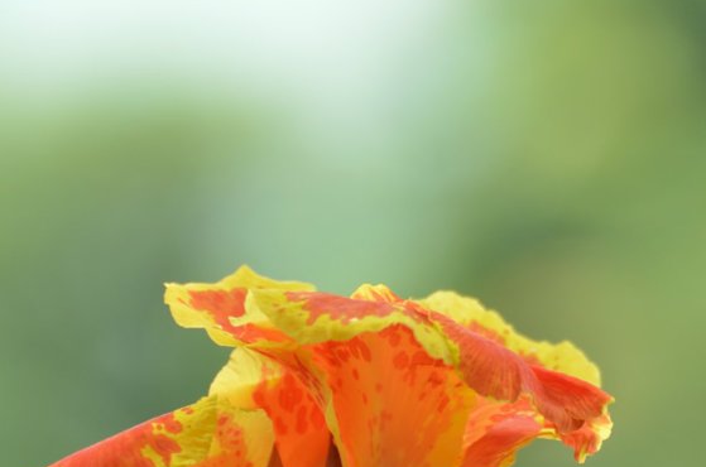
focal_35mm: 687
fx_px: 13442
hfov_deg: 3.0
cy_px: 384
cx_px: 342
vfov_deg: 2.0
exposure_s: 1/80
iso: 100
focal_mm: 250
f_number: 6.3
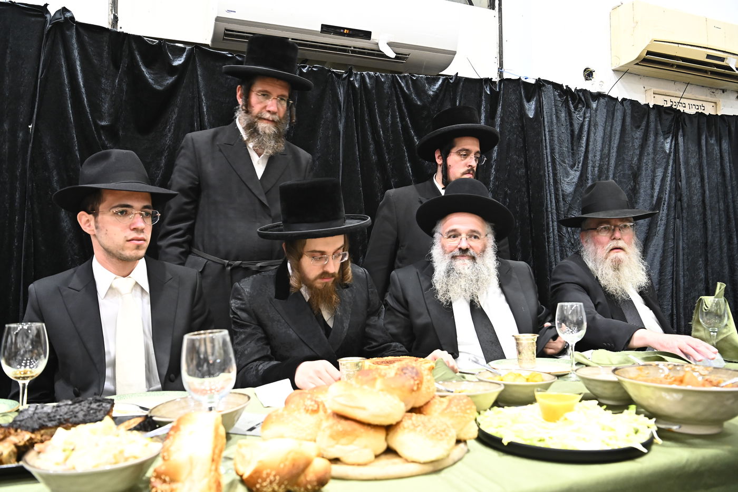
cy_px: 246
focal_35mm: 29
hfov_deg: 63.7
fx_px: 594
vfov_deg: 44.9
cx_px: 369
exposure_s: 1/100
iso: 2500
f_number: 5.6
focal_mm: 29
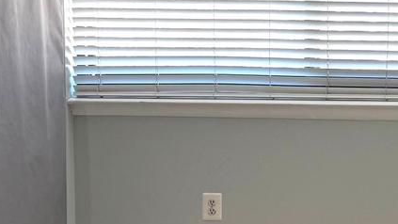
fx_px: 939
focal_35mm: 89
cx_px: 401
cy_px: 46
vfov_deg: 13.5
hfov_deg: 22.9
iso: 64
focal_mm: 6.76
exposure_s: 1/161
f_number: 1.78
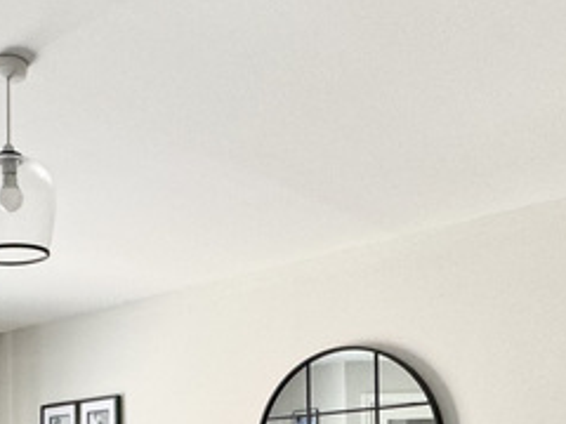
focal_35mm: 56
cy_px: 523
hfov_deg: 33.2
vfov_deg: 23.6
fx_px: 916
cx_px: 97
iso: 125
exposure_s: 1/99
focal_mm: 2.22
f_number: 2.2
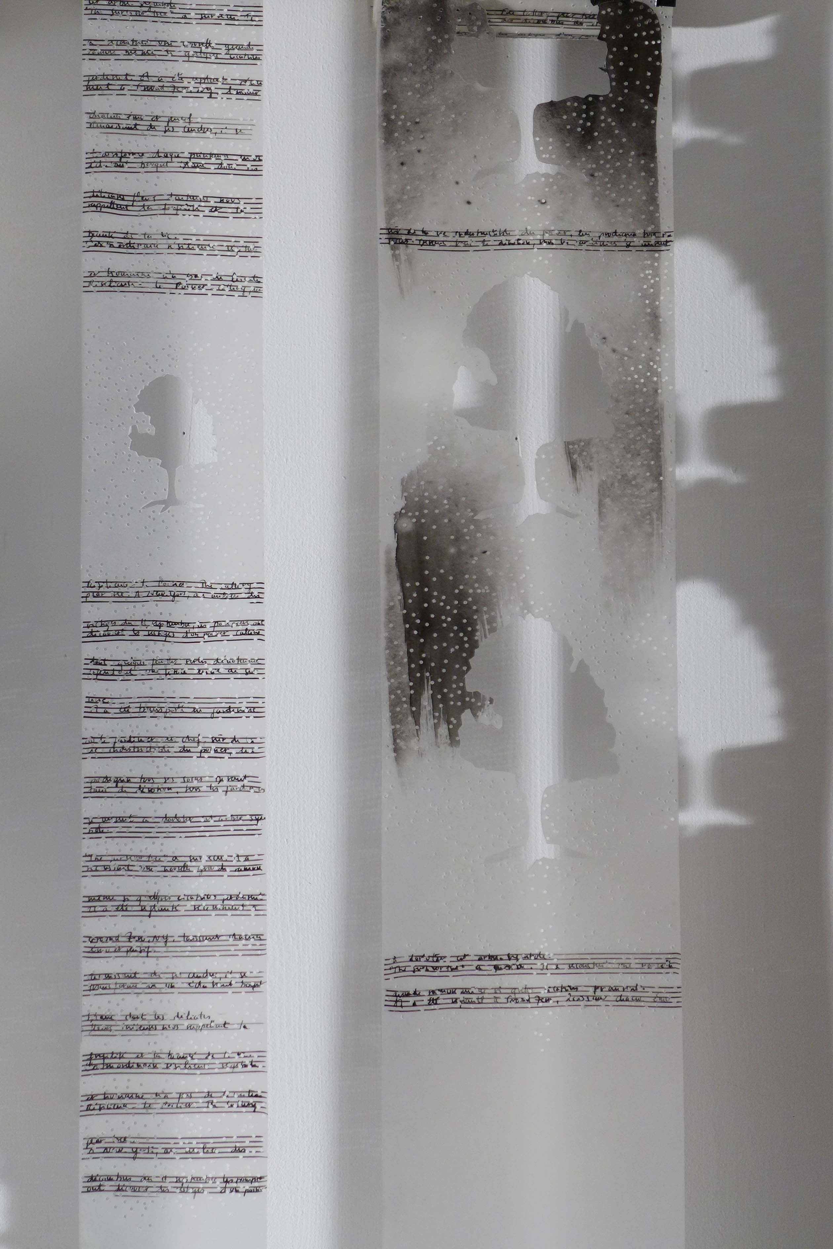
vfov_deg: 30.9
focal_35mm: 65
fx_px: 2254
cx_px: 416
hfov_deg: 20.9
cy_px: 624
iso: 125
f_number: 2
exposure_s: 1/100
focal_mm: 12.8
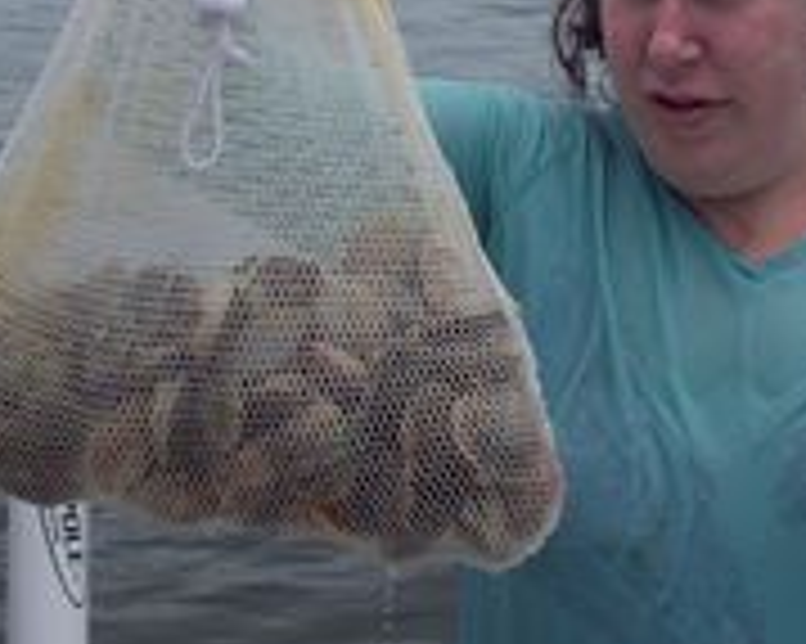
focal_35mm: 118
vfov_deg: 12.9
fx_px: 2813
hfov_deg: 16.2
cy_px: 23
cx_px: 657
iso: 80
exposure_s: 1/796
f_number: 6.9
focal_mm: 9
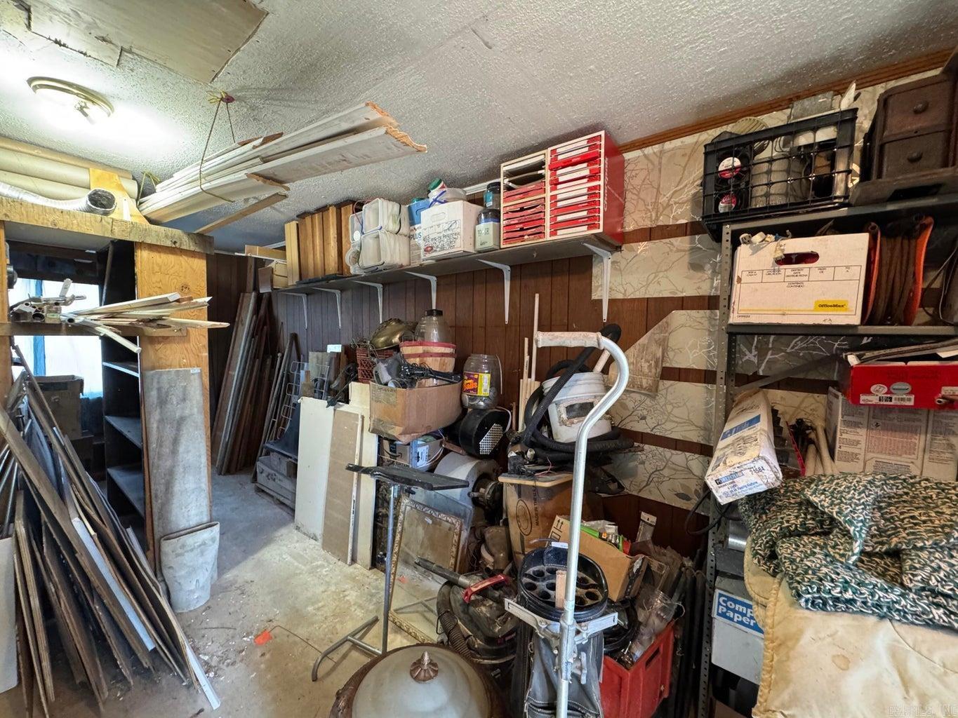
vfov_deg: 85.7
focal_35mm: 14
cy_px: 359
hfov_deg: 102.1
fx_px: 387
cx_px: 479
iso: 500
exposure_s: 1/60
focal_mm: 2.22
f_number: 2.2
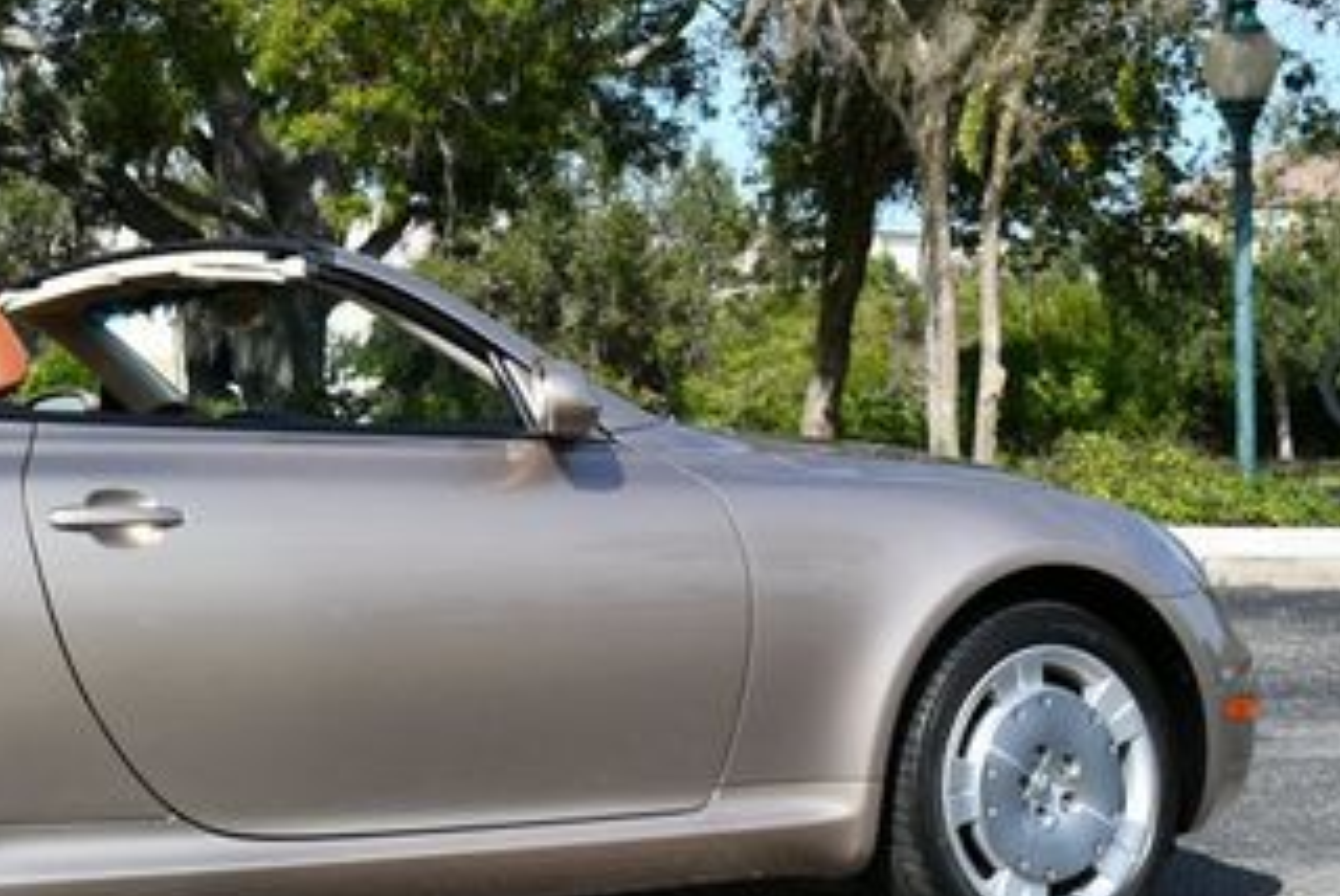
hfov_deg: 19.1
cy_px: 356
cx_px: 38
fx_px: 3875
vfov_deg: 13.2
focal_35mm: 104
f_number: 9
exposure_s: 1/320
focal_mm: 26
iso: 100
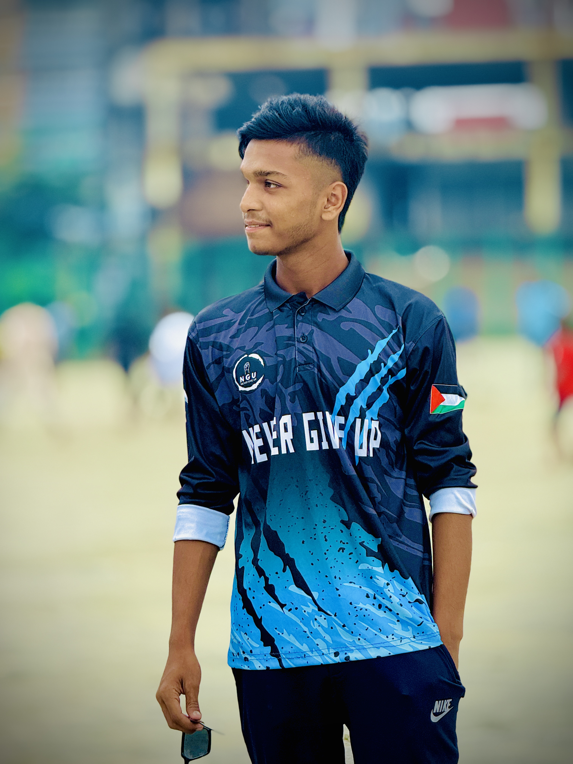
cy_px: 382
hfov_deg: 12.3
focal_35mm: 120
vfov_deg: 16.4
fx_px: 2648
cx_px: 286
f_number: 2.8
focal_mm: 15.66
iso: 125
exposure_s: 1/99
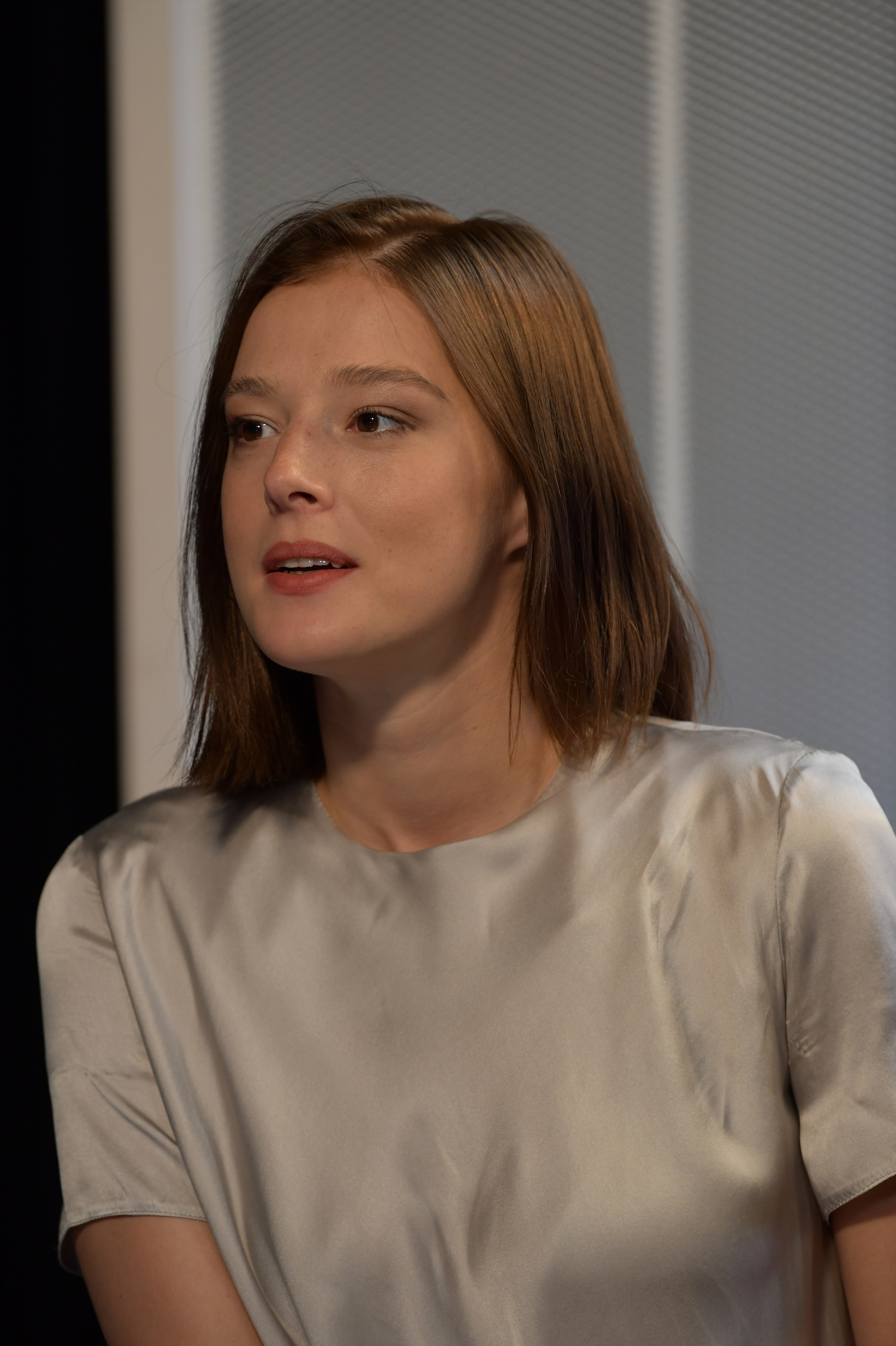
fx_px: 7468
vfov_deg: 10.3
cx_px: 448
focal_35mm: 200
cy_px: 673
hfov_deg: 6.9
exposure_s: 1/250
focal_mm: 200
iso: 1000
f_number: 4
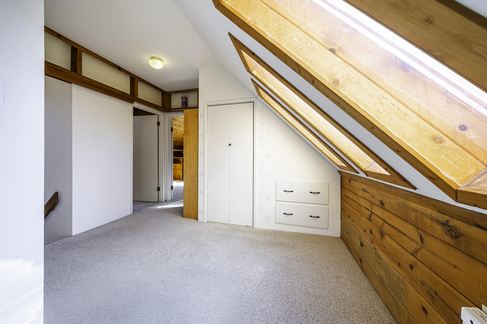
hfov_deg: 112.6
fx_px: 162
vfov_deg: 90.0
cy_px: 162
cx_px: 244
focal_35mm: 12
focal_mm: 12
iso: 250
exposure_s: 1/320
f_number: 9
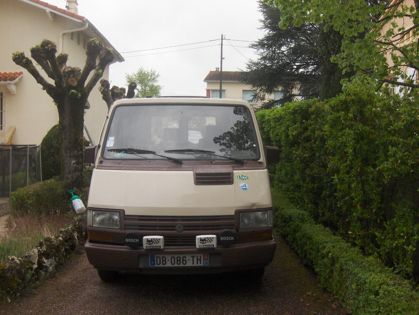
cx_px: 210
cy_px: 158
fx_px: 424
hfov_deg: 52.6
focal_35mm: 35
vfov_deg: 40.8
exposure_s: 1/234
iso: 100
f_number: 2.8
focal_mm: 7.5
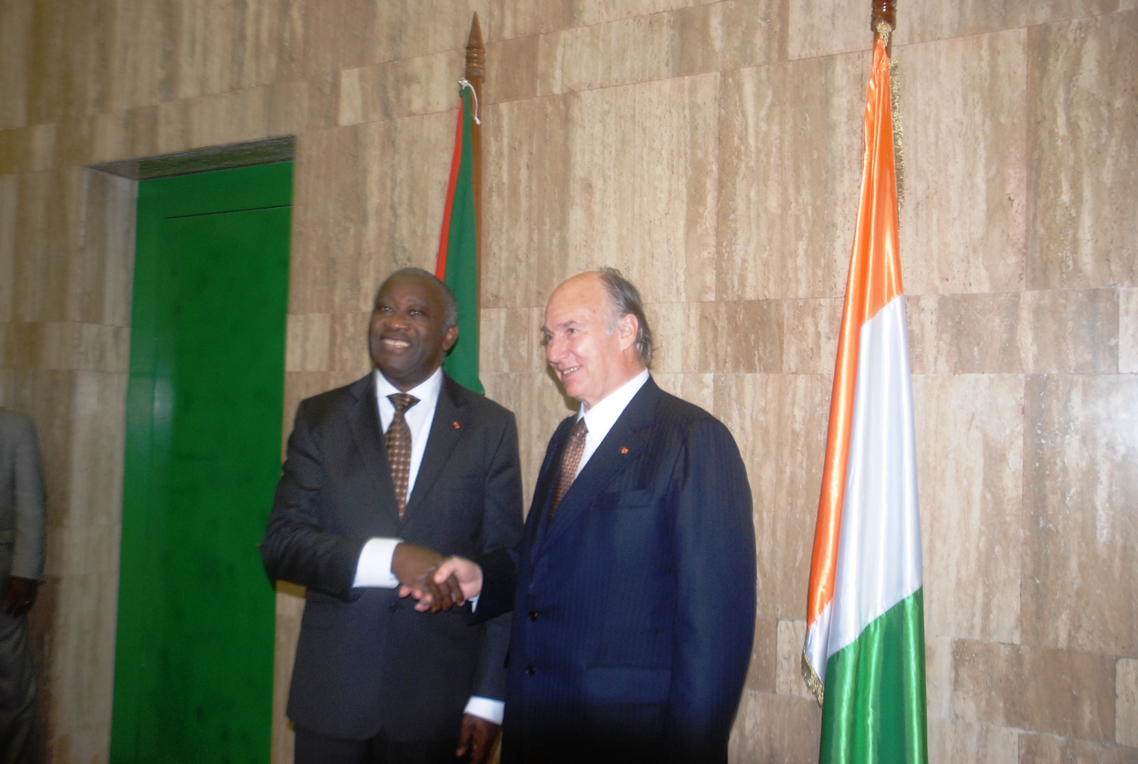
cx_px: 569
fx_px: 1045
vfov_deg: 40.1
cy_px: 382
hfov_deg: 57.1
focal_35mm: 33
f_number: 4.5
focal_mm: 22
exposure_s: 1/60
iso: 500
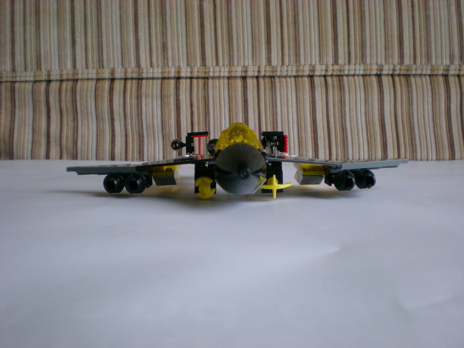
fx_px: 509
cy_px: 174
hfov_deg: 49.0
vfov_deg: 37.7
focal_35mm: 38
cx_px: 232
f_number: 3.1
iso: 189
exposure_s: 1/60.1
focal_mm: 6.3
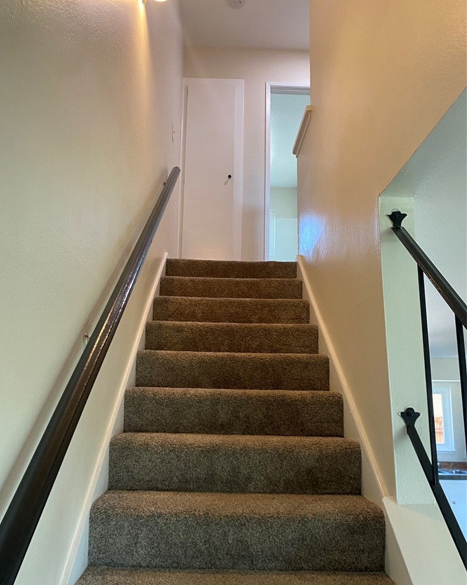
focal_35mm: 28
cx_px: 226
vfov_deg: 62.2
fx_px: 484
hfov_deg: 51.5
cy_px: 309
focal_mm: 4.25
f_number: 1.8
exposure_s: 1/60
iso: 125
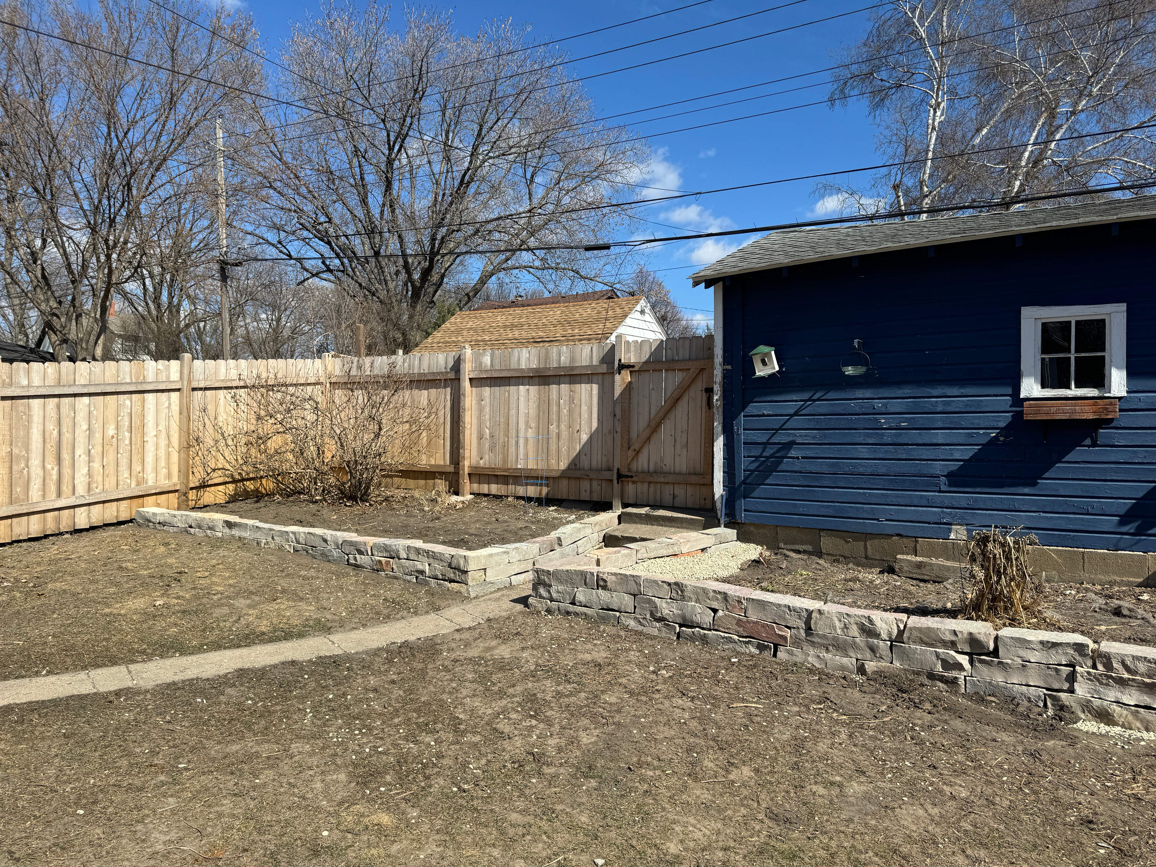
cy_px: 434
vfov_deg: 56.8
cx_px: 578
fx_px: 801
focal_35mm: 24
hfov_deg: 71.6
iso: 80
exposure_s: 1/4950
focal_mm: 6.76
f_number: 1.78
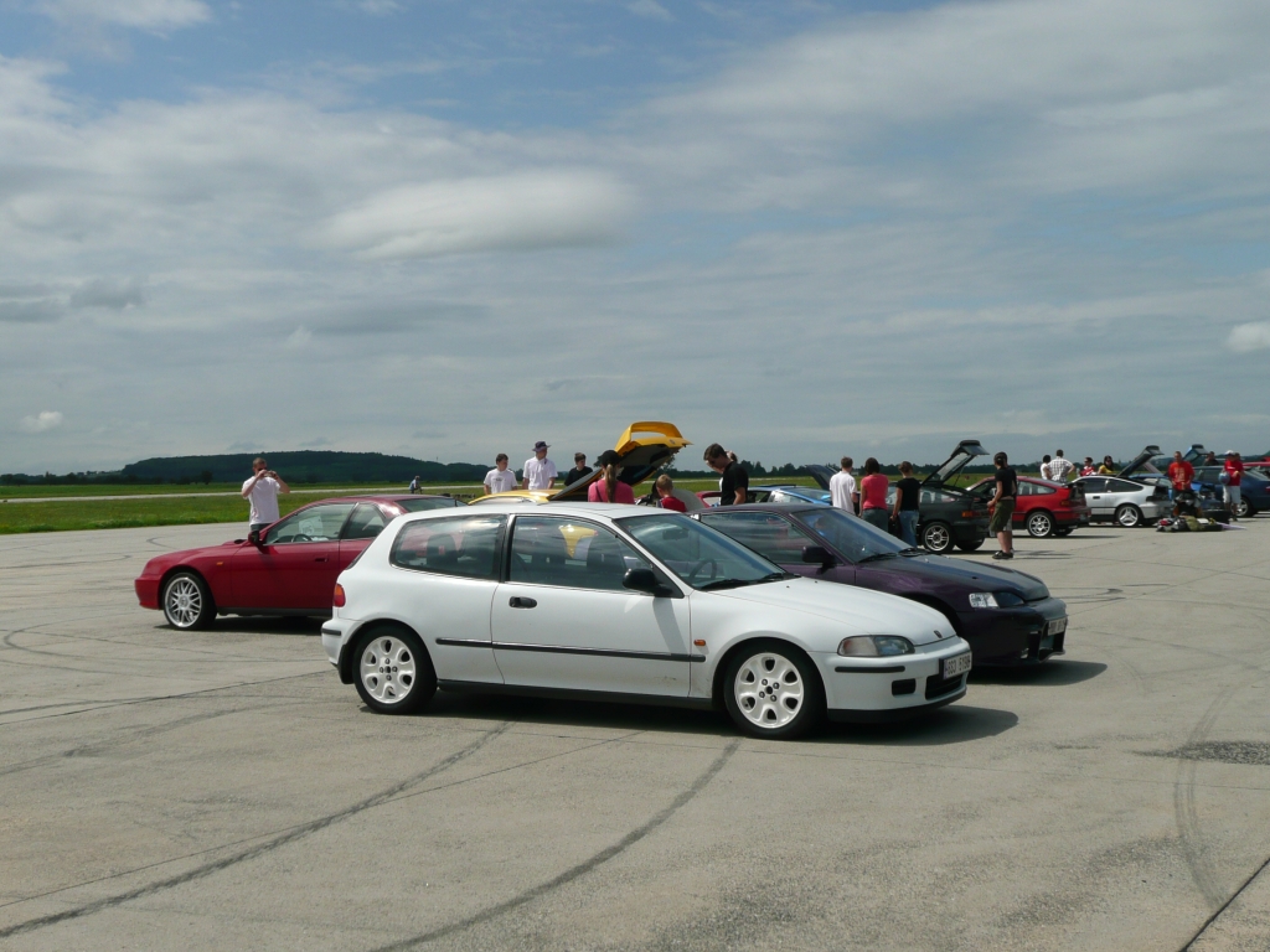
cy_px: 476
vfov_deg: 30.3
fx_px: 1761
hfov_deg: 39.7
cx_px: 635
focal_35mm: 48
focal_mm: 7.8
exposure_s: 1/400
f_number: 10
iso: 100
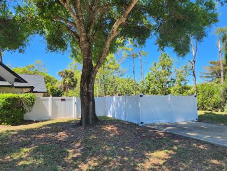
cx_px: 114
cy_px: 87
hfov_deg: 71.5
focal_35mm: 24
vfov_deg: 56.9
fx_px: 158
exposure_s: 1/547
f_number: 1.8
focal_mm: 5.4
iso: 20
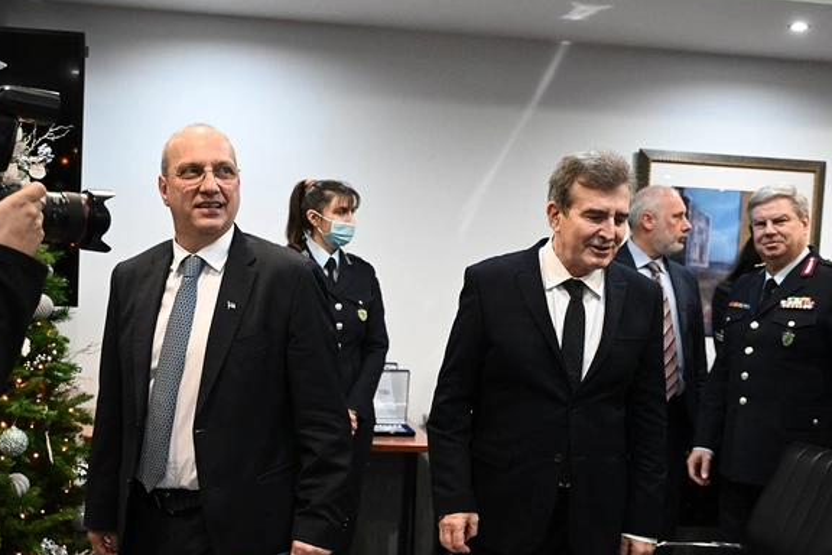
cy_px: 301
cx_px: 377
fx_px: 1017
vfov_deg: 30.5
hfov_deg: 44.5
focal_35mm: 44
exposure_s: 1/250
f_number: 4
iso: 6400
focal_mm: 39
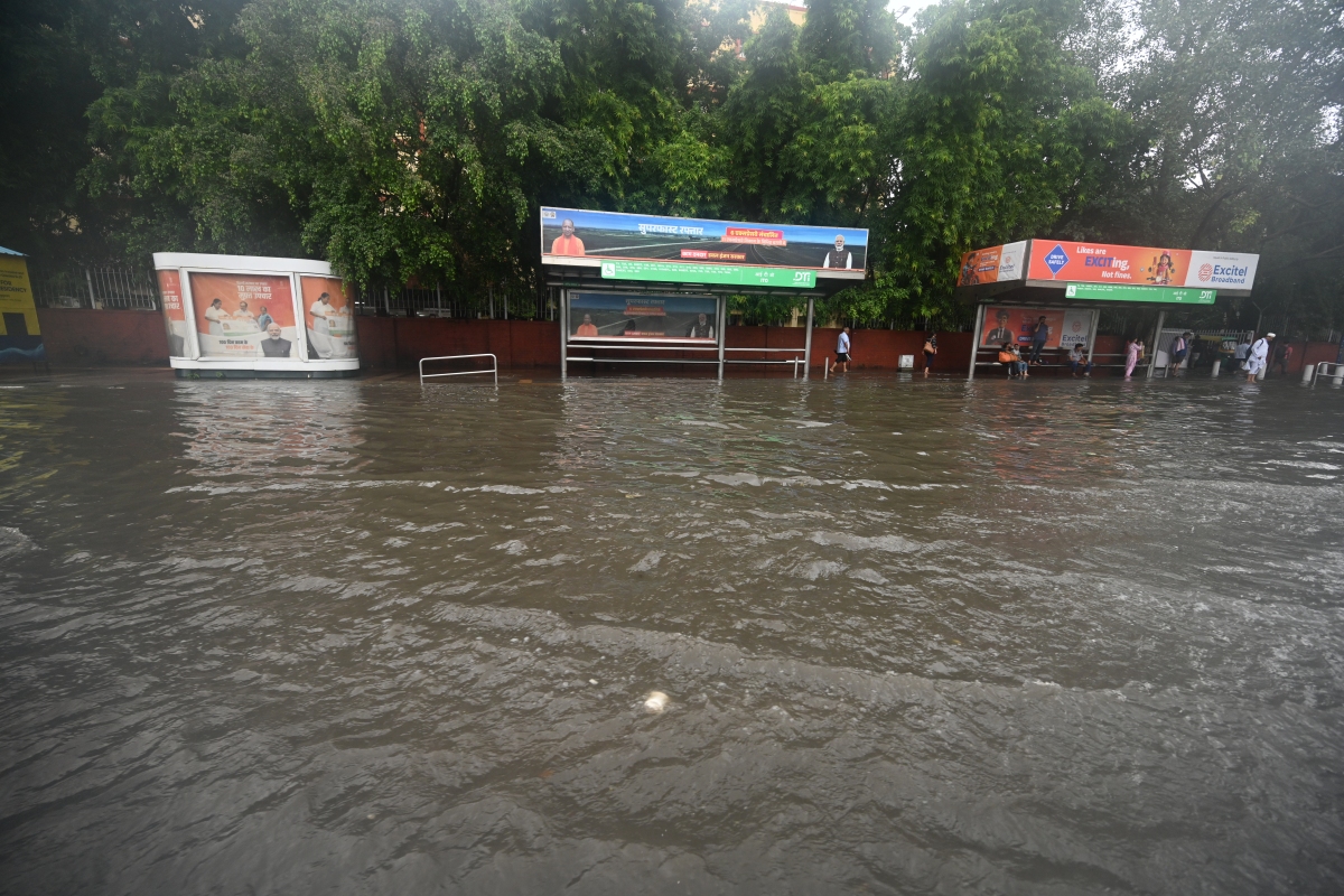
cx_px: 672
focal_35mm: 14
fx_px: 523
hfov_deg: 104.3
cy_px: 448
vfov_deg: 81.2
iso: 1000
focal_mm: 14
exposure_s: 1/320
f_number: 4
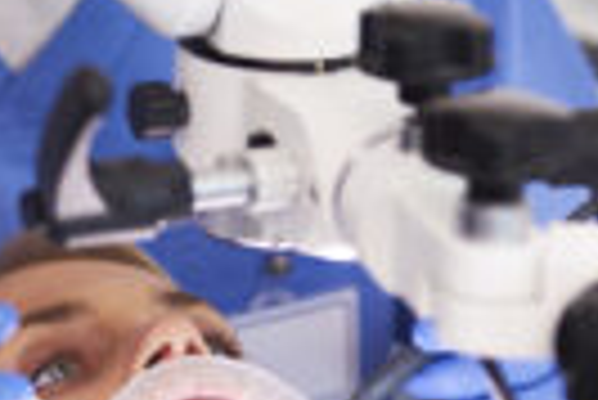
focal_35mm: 186
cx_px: 387
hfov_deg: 11.0
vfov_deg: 7.4
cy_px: 353
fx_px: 3093
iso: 250
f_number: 2.8
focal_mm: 62
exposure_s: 1/100
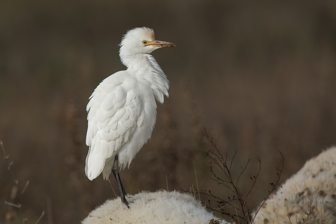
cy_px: 112
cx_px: 168
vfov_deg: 2.2
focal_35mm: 630
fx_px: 5880
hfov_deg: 3.3
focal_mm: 420
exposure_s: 1/2000
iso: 1250
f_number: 7.1
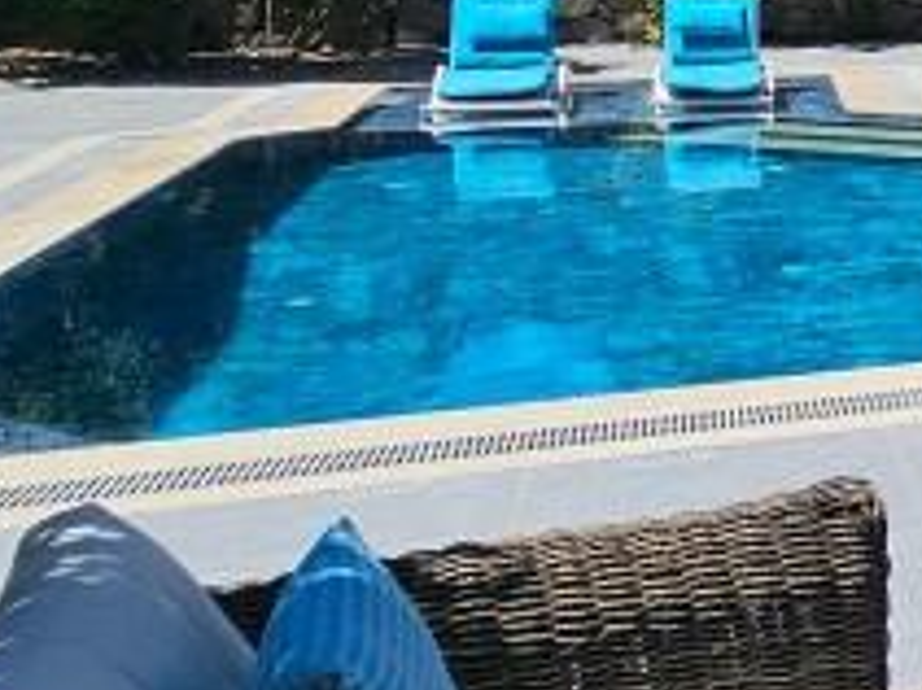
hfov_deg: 18.3
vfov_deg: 22.2
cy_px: -26
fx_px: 1677
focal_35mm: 63
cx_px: 1901
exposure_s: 1/2537
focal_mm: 2.2
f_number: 2.2
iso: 50
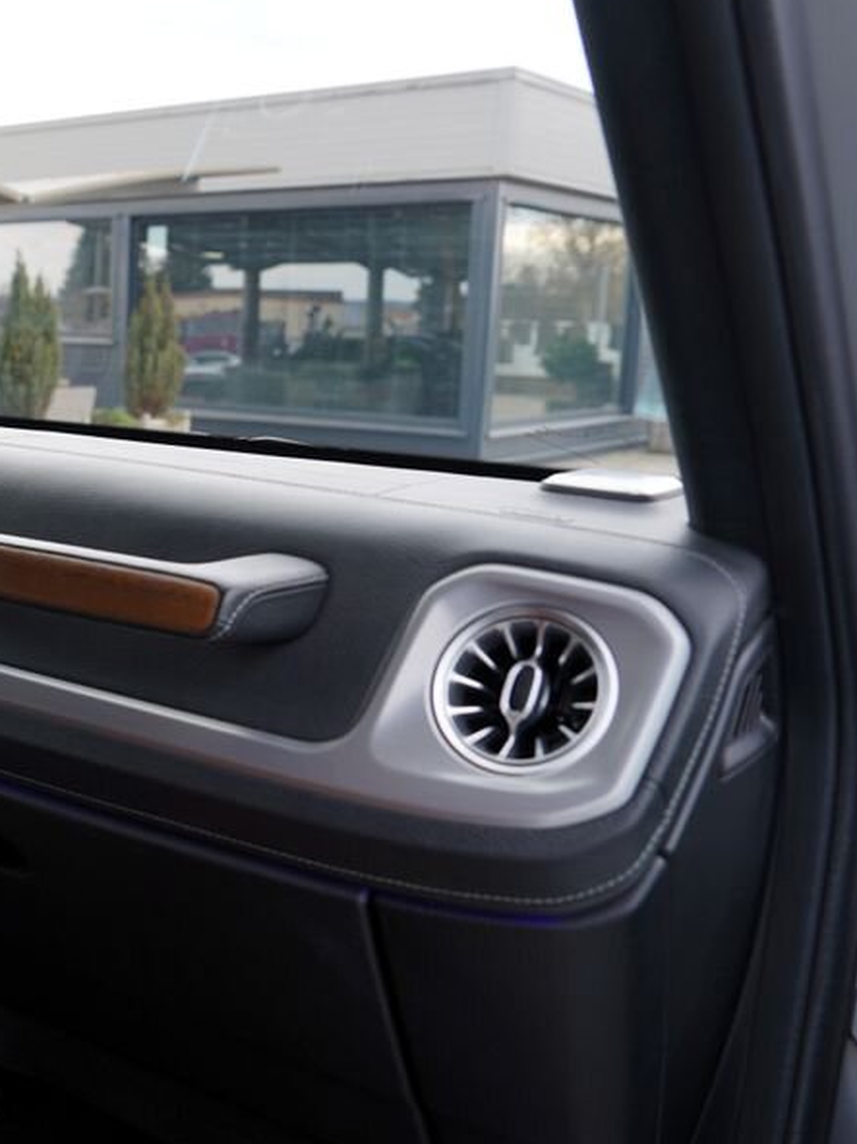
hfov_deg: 31.5
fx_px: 1321
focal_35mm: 40
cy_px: 572
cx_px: -104
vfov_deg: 46.8
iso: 100
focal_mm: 24
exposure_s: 1/60
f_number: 4
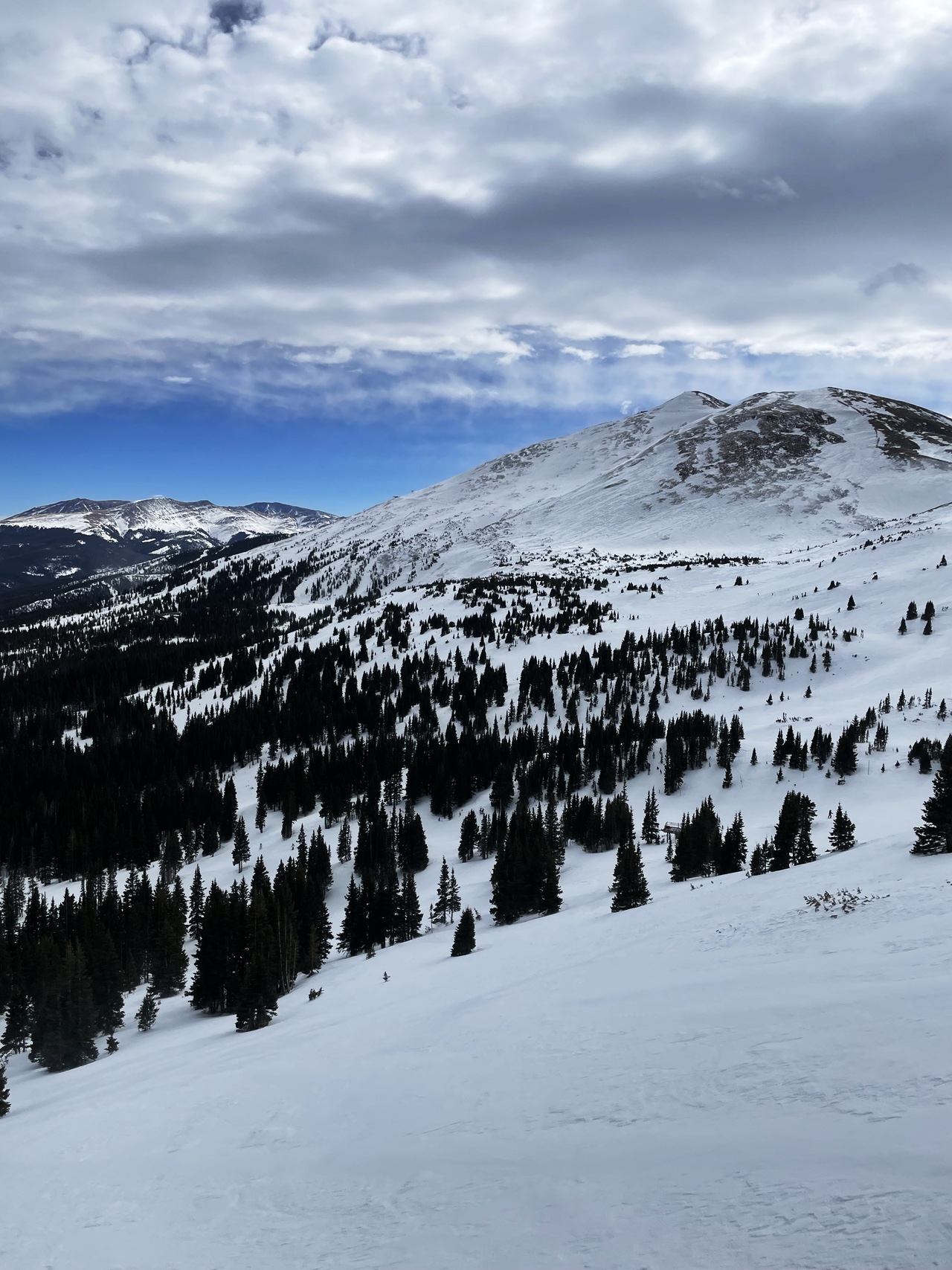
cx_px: 476
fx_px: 954
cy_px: 635
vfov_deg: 67.3
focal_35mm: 26
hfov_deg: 53.1
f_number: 1.6
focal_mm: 4.2
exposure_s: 1/10753
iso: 32
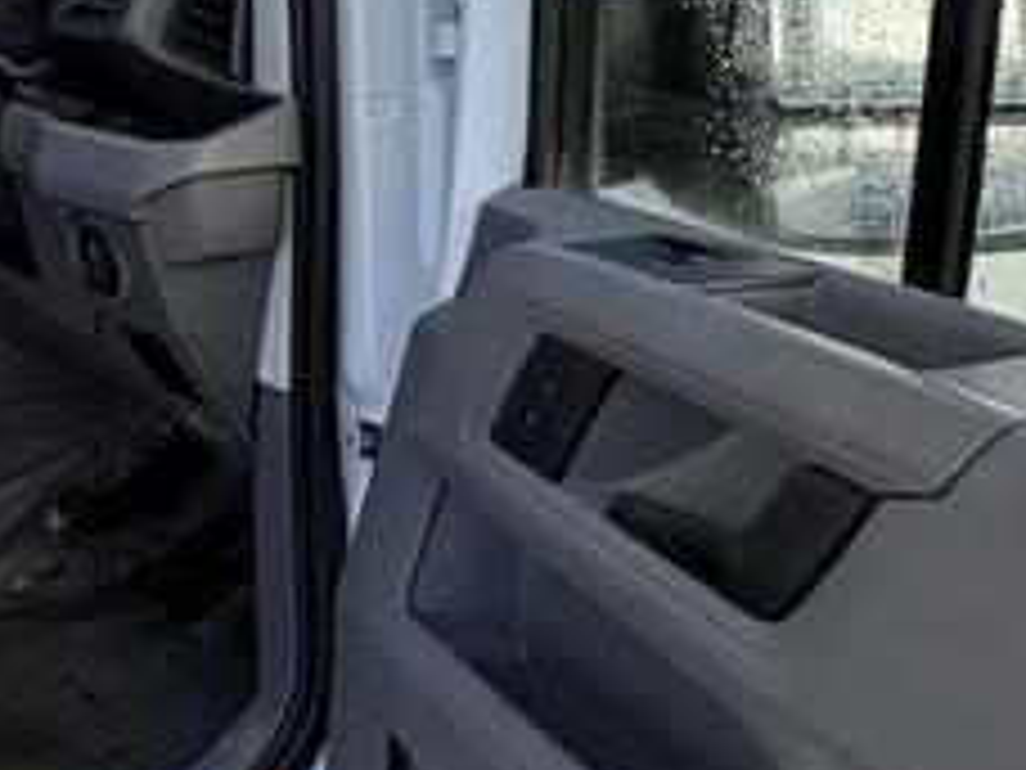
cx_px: -374
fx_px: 1630
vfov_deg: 26.2
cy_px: 189
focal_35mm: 55
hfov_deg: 27.7
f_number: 2.2
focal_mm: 2.22
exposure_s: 1/128
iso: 40
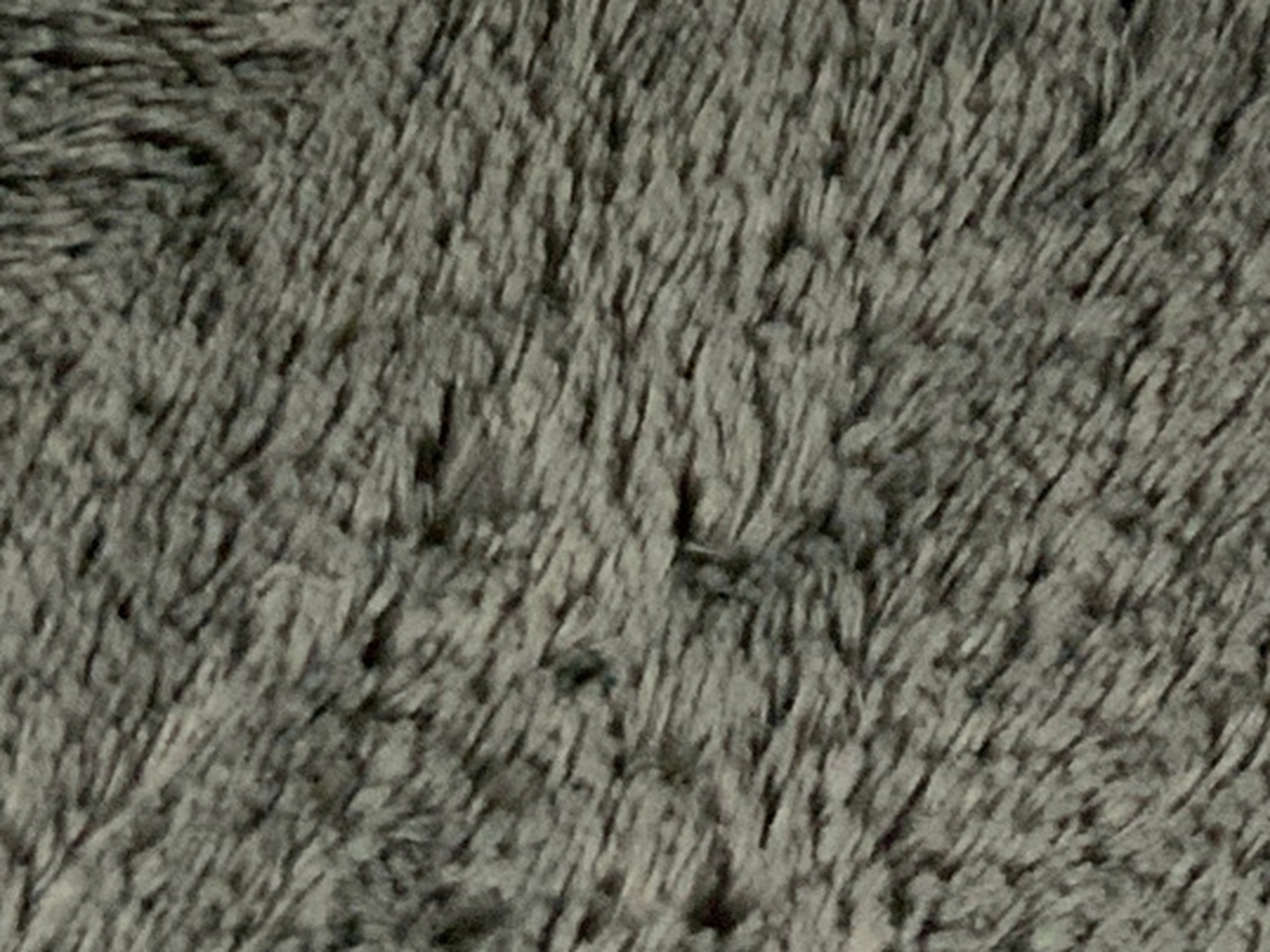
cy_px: -626
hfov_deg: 13.7
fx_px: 5061
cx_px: 1749
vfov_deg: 10.3
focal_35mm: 138
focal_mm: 3
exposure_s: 1/60
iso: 64
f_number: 1.8
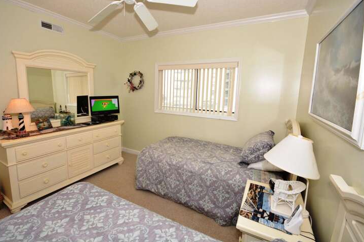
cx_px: 174
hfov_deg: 96.7
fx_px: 162
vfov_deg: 73.6
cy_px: 113
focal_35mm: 16
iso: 1000
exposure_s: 1/60
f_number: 7.1
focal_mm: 10
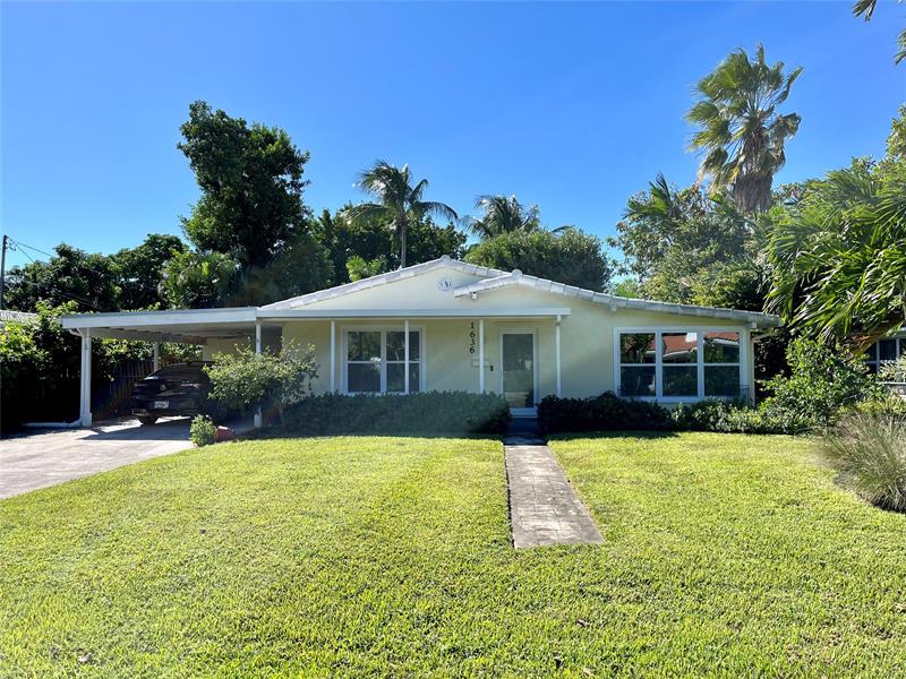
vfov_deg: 53.1
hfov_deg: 67.3
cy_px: 340
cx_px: 453
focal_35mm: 26
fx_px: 680
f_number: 1.6
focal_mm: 5.1
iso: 50
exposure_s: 1/3049
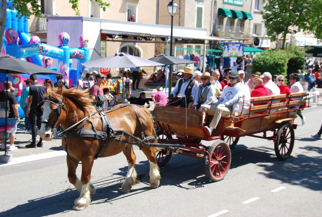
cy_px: 108
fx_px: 471
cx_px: 161
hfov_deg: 37.8
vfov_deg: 25.9
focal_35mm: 52
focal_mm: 35
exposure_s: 1/160
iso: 100
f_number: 6.3
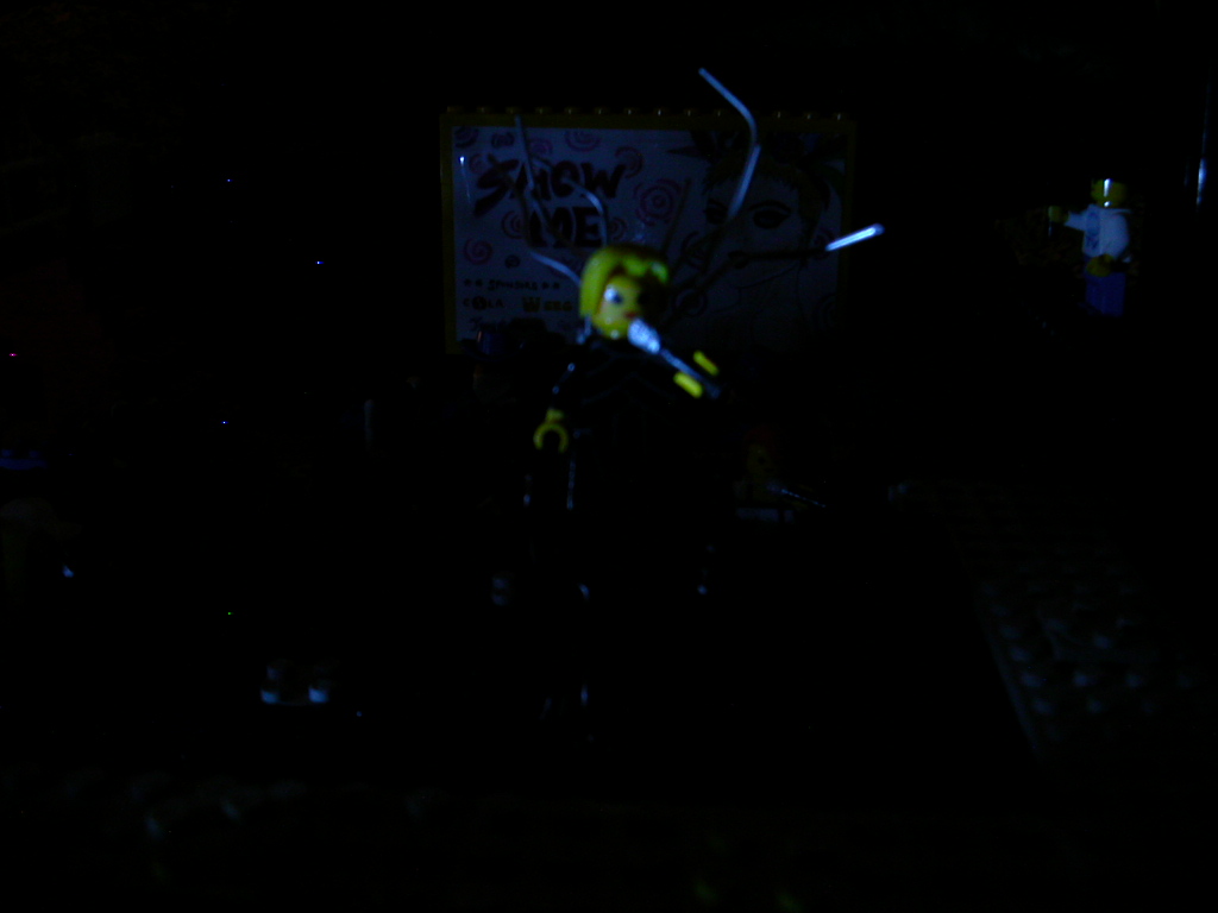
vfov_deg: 38.7
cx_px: 609
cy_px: 456
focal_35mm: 37
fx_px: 1302
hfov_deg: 50.1
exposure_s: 1
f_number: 2.7
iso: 200
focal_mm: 5.6
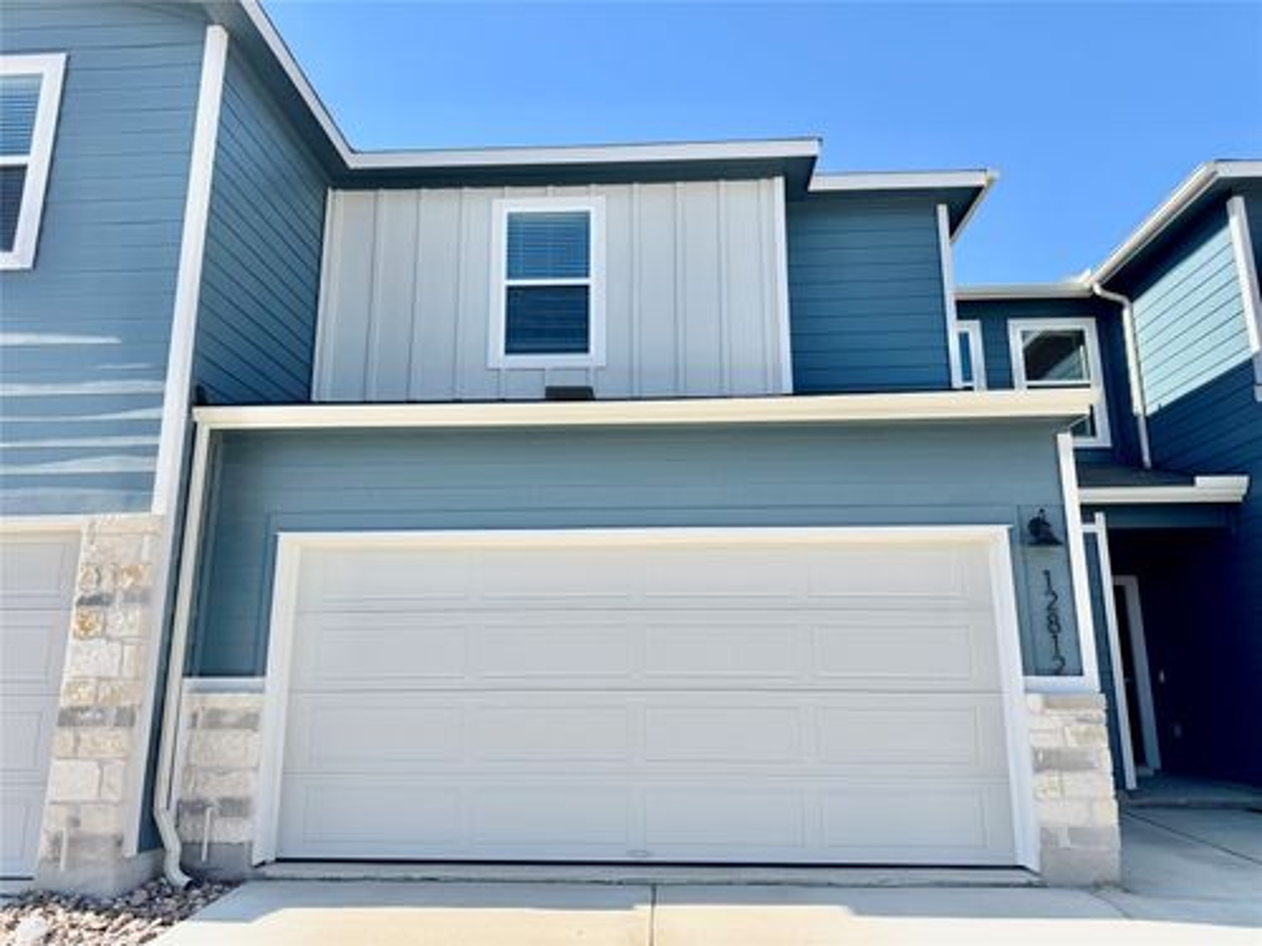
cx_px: 631
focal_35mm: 24
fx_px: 875
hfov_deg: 71.6
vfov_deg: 56.8
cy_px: 473
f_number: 1.78
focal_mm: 6.76
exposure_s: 1/2959
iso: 80
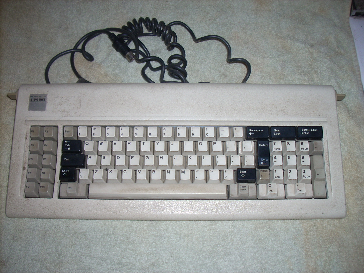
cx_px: 182
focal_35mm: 37
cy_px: 136
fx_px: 389
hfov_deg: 50.1
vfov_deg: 38.7
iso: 64
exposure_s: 1/60
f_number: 2.8
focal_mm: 6.2
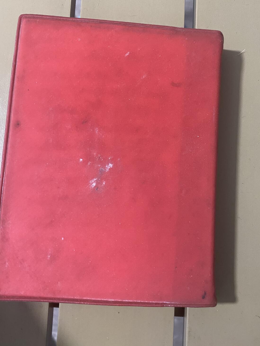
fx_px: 321
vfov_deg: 56.8
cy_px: 177
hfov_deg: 44.1
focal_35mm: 32
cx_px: 141
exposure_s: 1/50
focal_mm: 4.25
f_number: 1.8
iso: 320
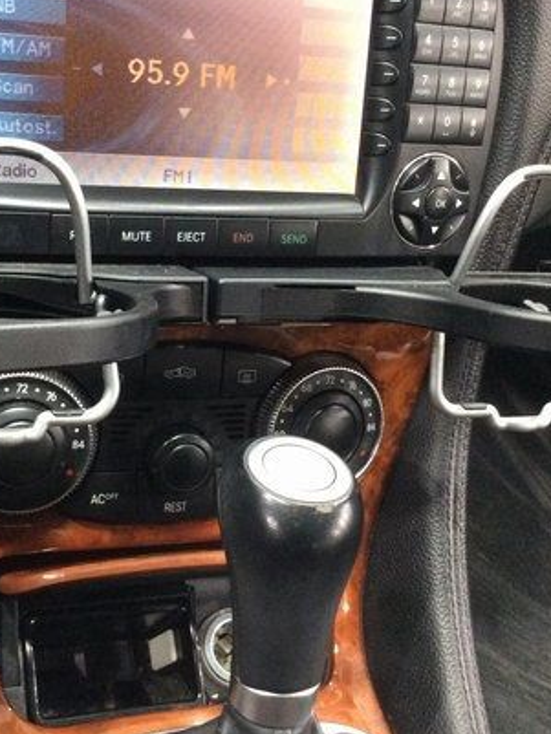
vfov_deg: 37.5
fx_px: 1082
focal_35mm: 51
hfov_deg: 28.4
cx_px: 178
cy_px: 359
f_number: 2.4
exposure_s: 1/15
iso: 320
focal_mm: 3.3
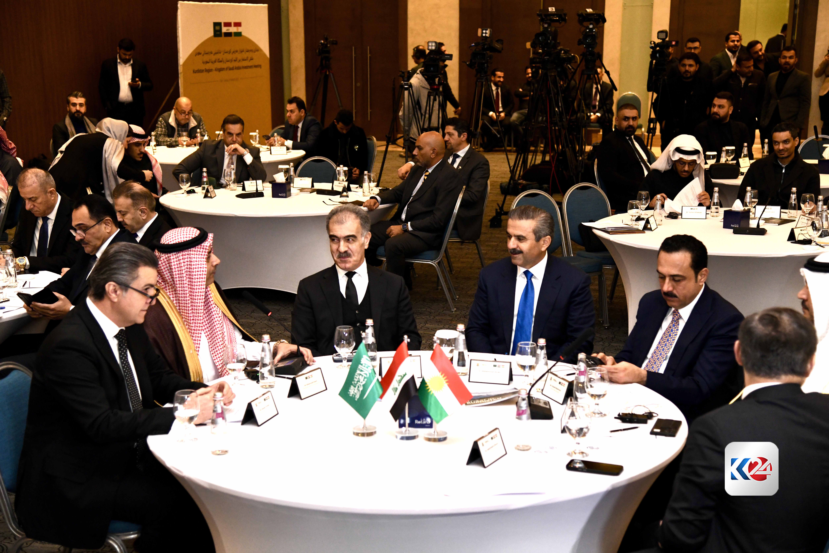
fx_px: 1336
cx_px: 414
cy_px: 276
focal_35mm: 58
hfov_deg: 34.5
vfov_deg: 23.4
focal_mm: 58
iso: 2500
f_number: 4.5
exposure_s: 1/160
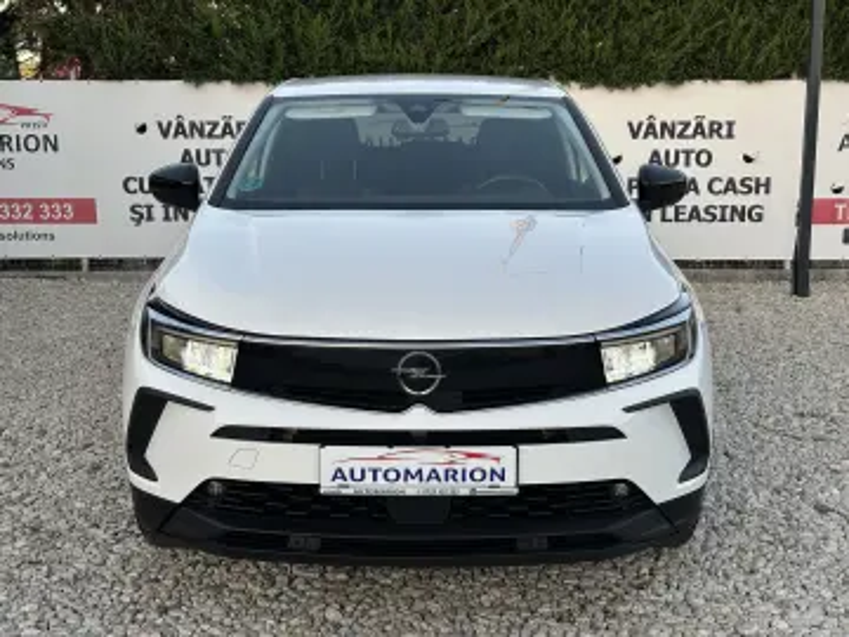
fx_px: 1177
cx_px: 424
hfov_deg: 39.7
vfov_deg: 30.3
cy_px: 318
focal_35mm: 48
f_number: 1.78
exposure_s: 1/426
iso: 64
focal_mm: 6.86
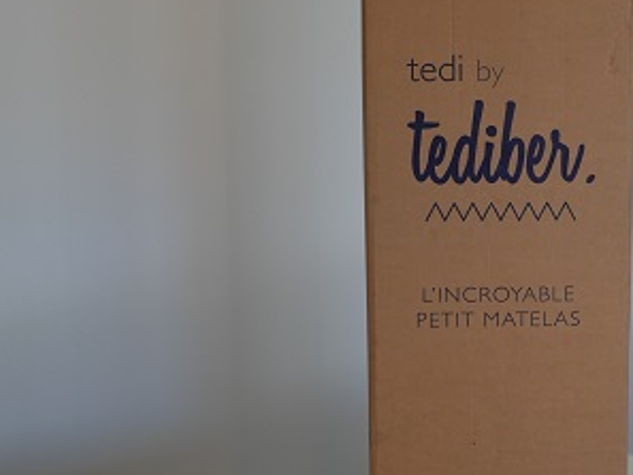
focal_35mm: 101
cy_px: 179
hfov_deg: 19.2
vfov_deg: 14.6
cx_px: 507
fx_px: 1848
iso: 200
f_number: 1.7
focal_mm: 25
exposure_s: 1/80
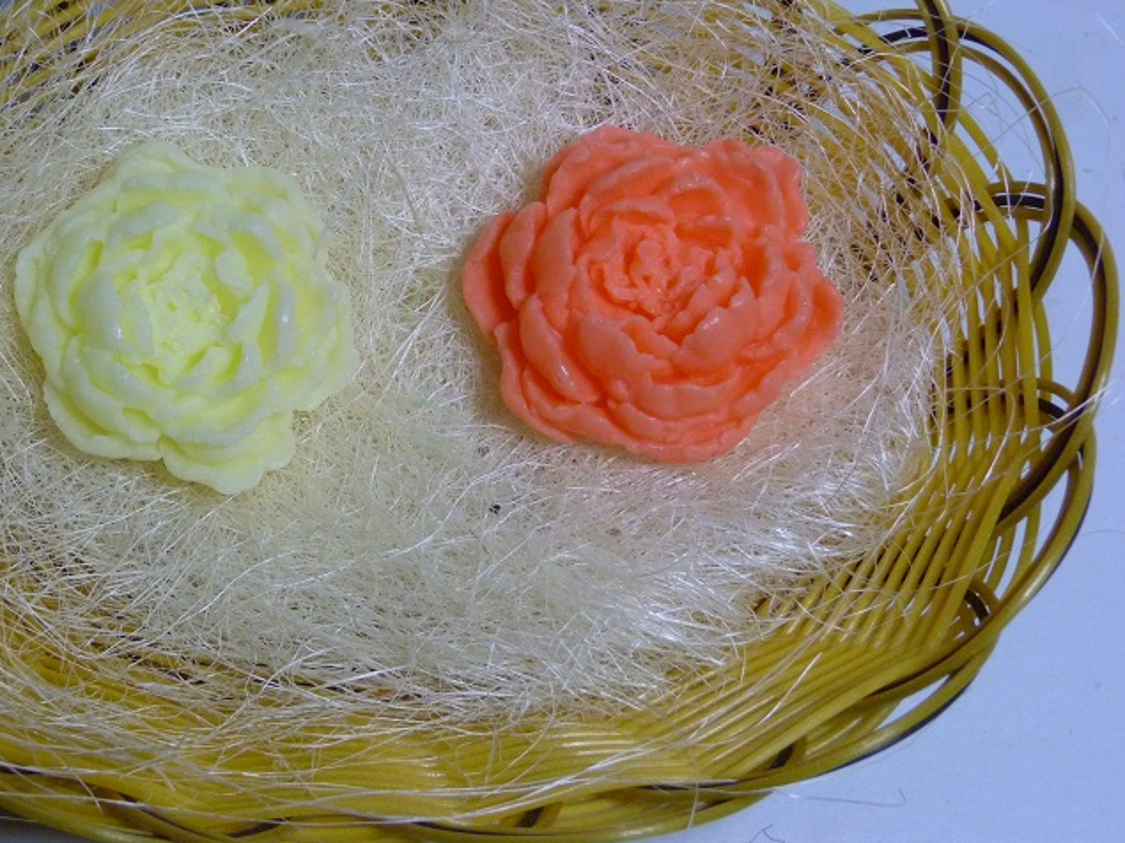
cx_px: 397
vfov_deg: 21.6
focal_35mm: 68
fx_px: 2210
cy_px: 319
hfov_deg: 28.4
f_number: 3.2
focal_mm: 9
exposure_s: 1/50
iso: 400
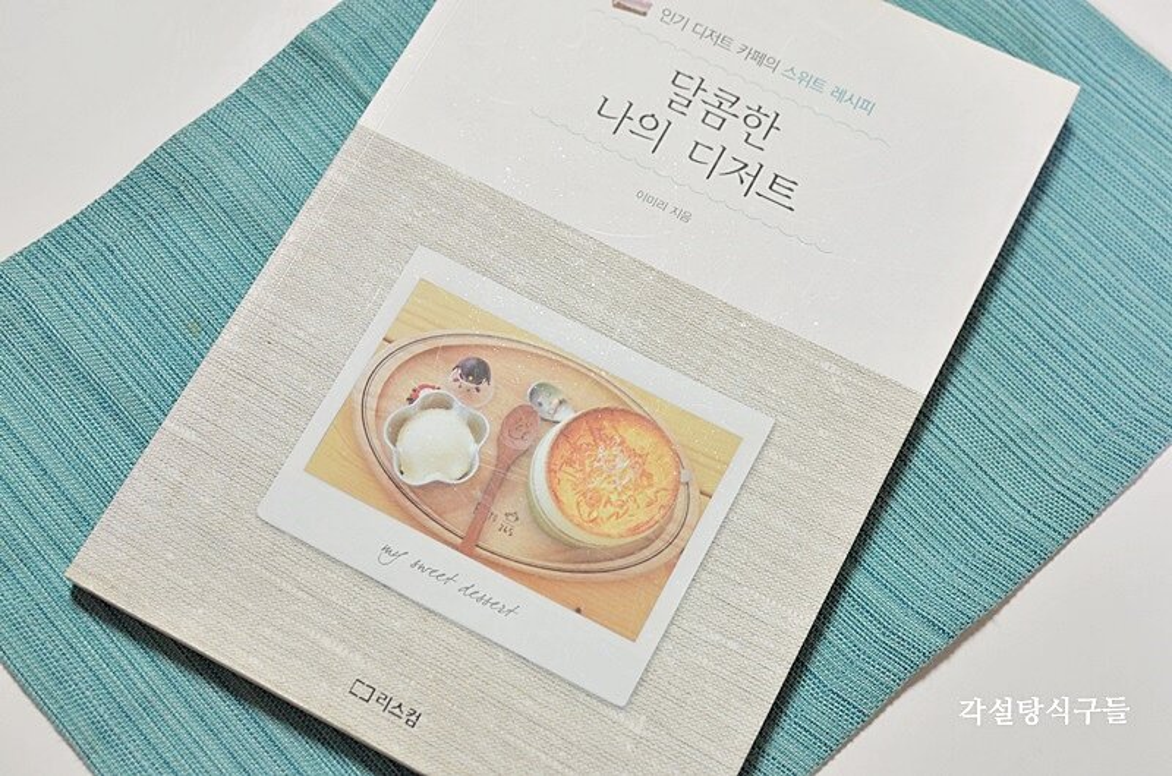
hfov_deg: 37.9
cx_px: 586
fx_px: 1706
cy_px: 388
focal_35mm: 52
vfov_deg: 25.6
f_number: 4.8
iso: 800
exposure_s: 1/60
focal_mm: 35
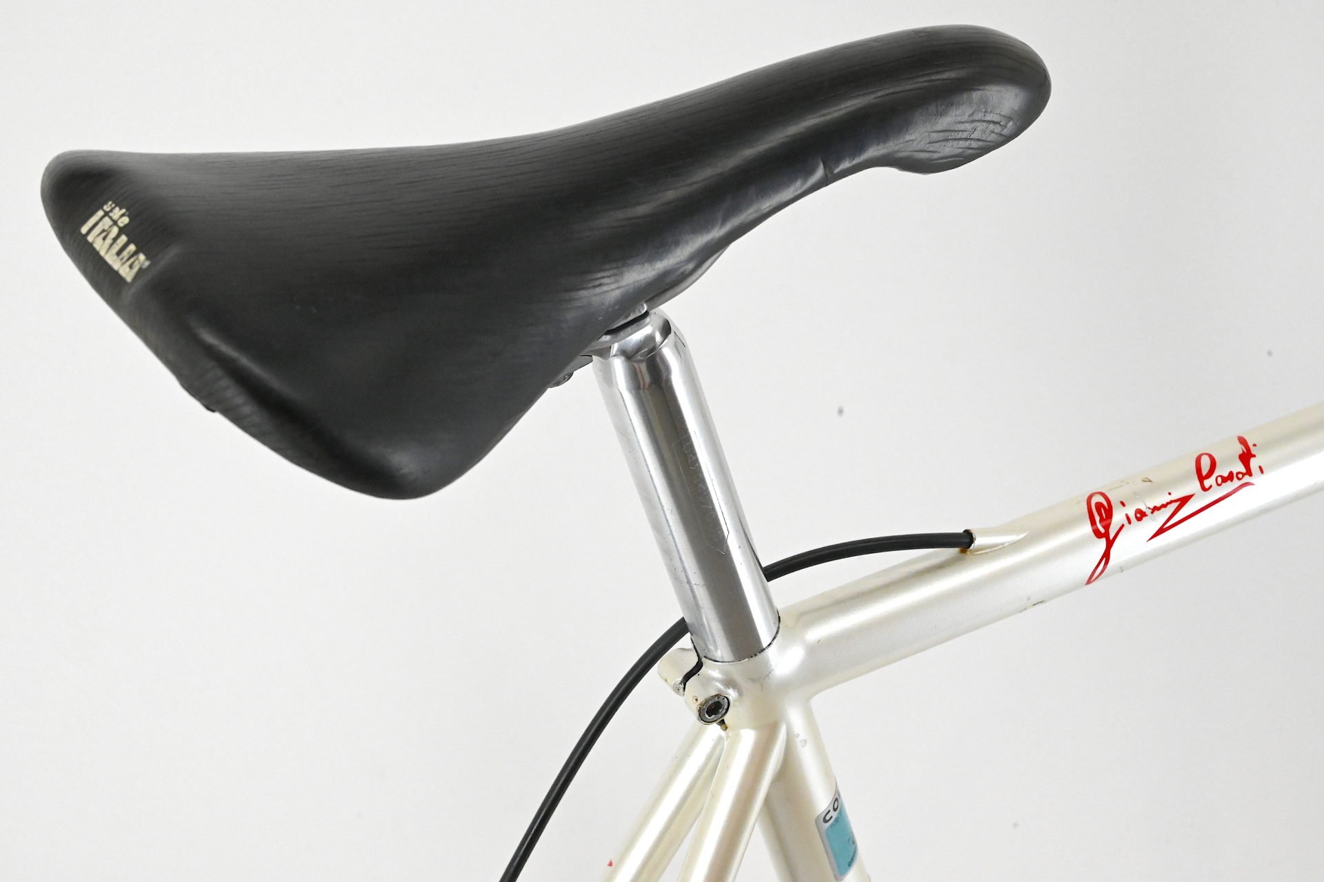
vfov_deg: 19.4
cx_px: 662
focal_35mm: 70
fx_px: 2574
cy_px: 441
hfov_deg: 28.9
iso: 9000
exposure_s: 1/400
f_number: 16
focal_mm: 70
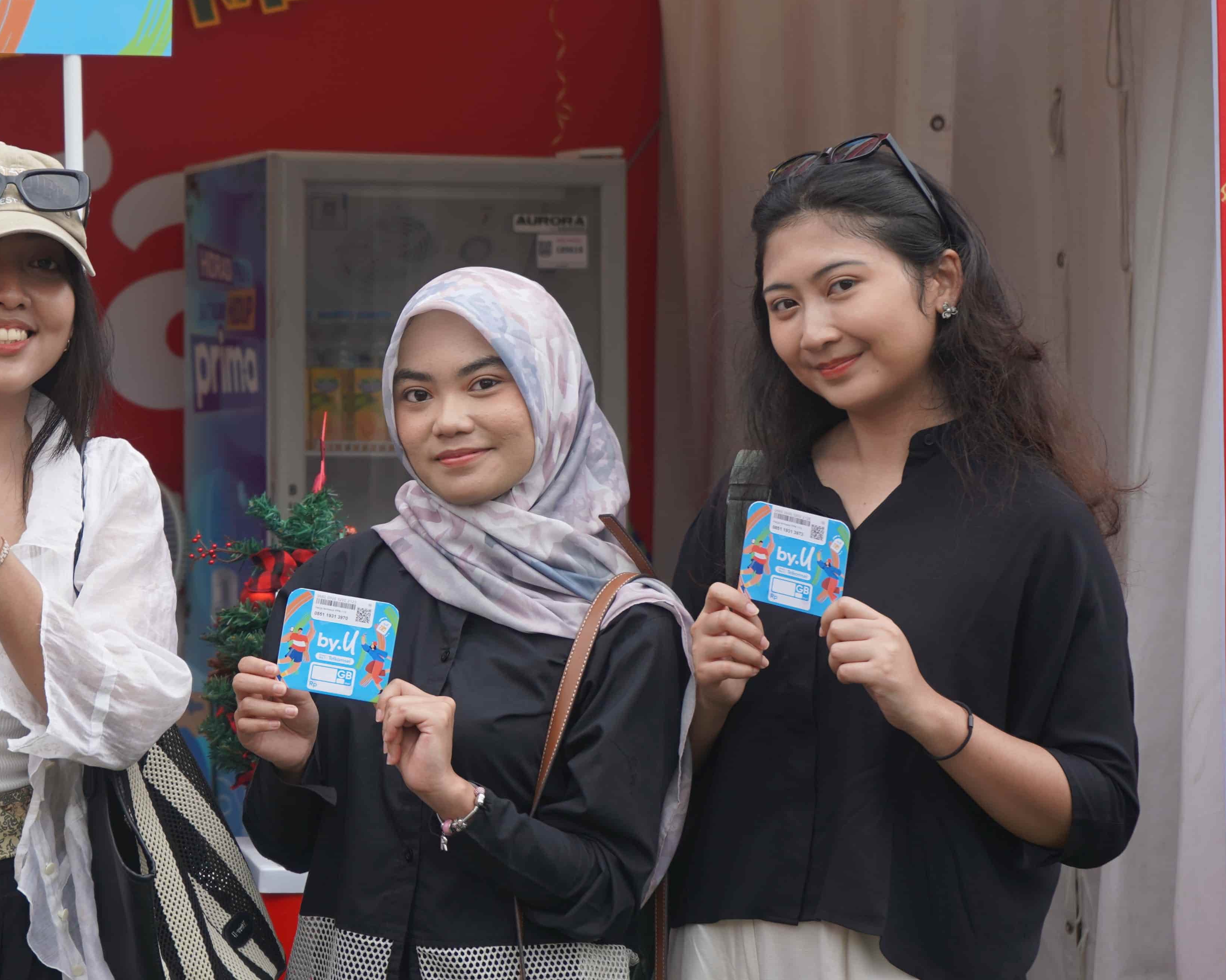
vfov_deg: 13.1
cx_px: 281
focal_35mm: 118
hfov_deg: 16.2
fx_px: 4281
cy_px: 362
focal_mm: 69
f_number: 5.6
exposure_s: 1/160
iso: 100
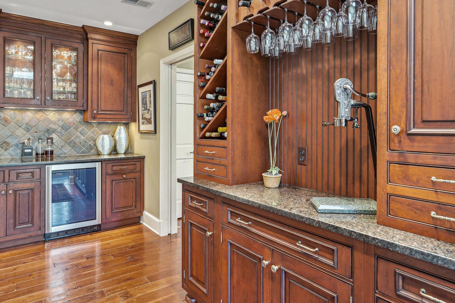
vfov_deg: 56.9
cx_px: 224
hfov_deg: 78.6
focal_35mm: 22
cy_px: 124
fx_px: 278
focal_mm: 16
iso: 200
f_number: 8
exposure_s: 1
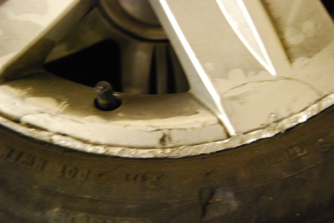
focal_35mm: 46
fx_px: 432
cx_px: 167
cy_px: 112
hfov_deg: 42.3
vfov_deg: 29.0
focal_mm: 31
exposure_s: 1/8
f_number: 4.5
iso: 1600
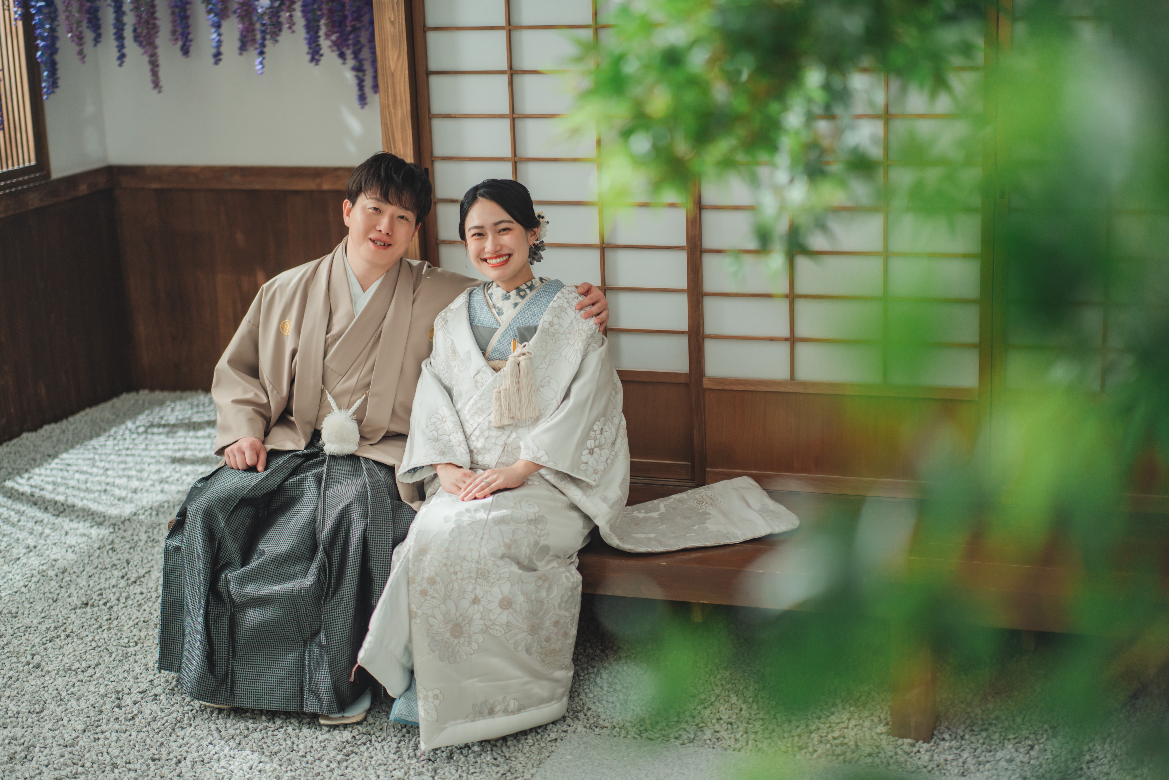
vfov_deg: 24.6
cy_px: 390
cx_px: 584
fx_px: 1786
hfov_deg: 36.2
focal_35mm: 55
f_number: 1.8
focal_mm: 55
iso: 200
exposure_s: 1/125
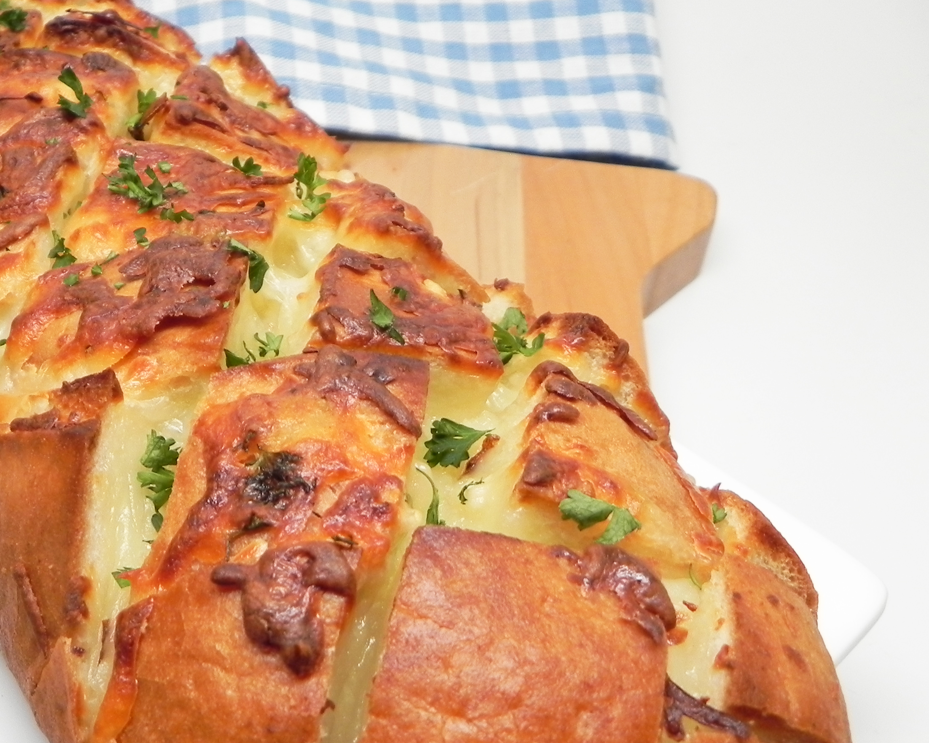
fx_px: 1155
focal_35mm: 42
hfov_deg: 42.0
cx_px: 191
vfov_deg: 35.5
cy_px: 452
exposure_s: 1/45
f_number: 2.8
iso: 160
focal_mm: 4.6
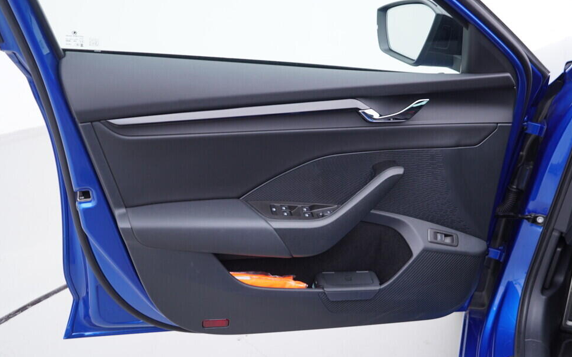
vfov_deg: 32.7
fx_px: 608
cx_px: 303
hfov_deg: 50.4
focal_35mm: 39
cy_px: 196
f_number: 2.8
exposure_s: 1/40
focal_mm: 24
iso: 125
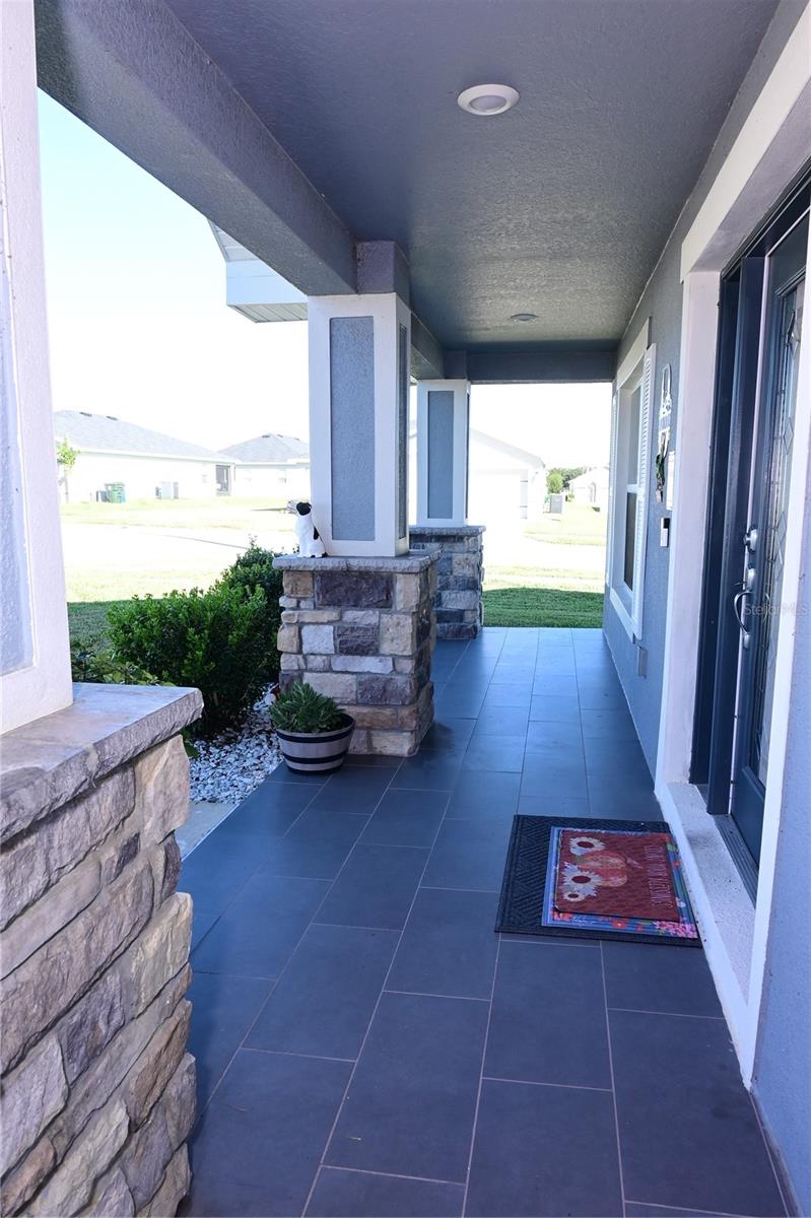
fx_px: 812
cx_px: 406
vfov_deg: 73.8
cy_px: 609
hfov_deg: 53.1
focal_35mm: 24
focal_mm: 16
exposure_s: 1/200
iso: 400
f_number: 7.1
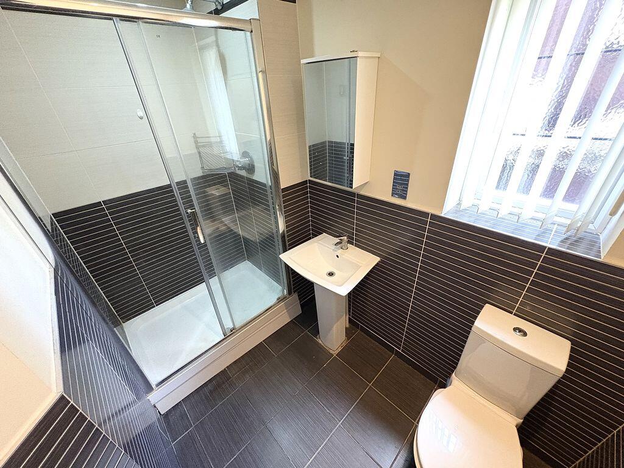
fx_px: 252
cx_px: 312
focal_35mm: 14
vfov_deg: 85.7
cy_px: 234
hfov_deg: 102.1
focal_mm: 2.22
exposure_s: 1/33
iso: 800
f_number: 2.2
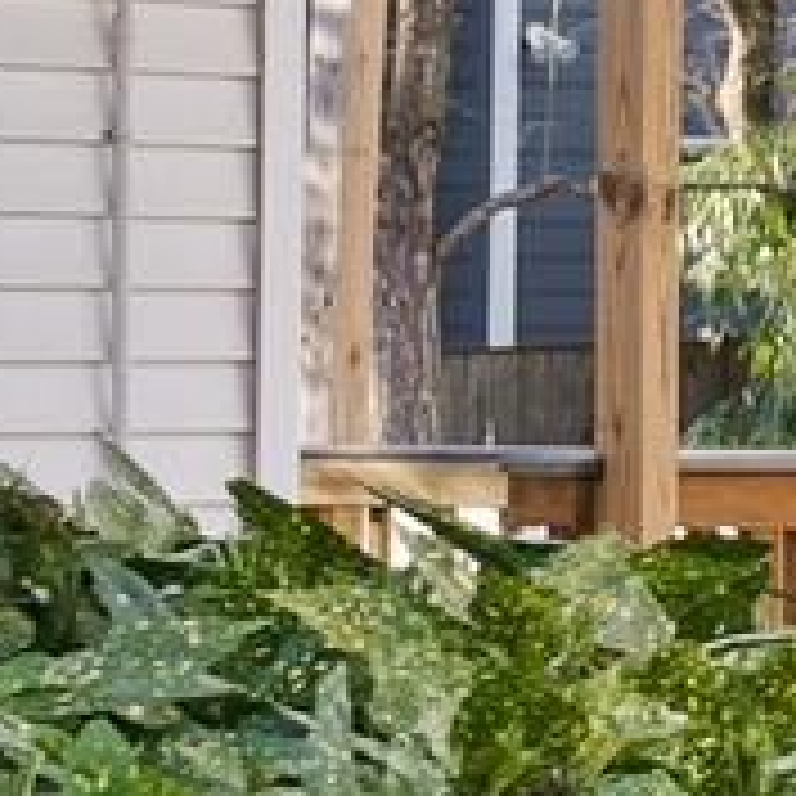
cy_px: 1005
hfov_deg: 4.4
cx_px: 4070
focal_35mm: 345
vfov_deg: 5.1
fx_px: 8976
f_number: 5.6
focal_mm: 35
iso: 200
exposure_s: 1/125
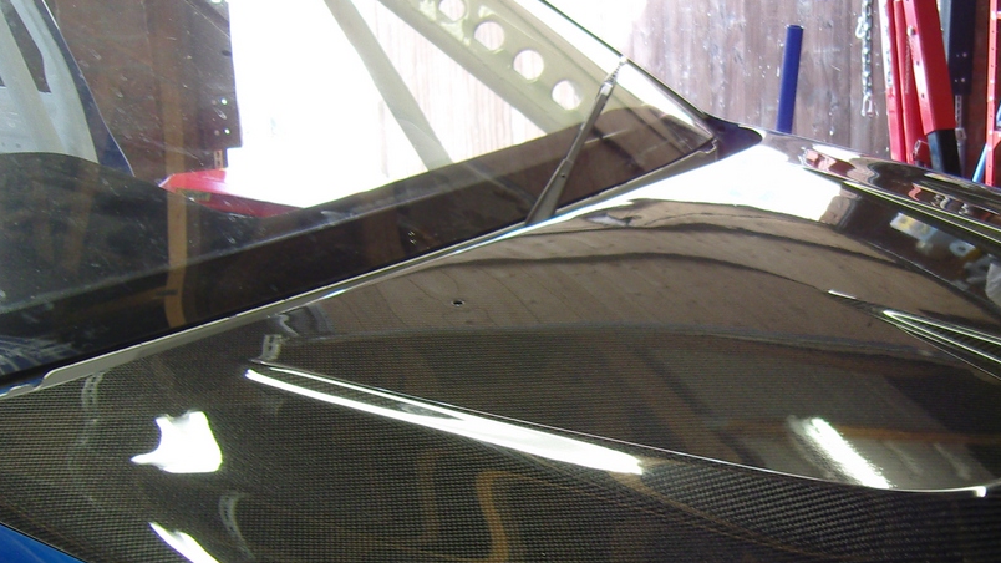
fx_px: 1566
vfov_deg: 20.2
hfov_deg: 34.5
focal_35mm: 59
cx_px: 786
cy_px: 441
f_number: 2.8
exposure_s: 1/40
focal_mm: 7.3
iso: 125
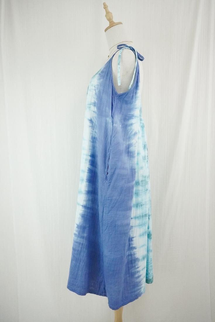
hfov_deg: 43.7
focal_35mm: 30
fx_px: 268
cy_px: 161
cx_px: 108
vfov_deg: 61.9
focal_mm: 20
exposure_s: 1/640
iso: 6400
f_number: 5.6
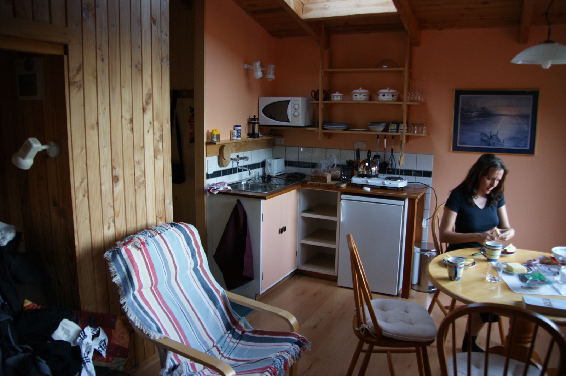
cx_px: 283
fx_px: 424
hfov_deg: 67.4
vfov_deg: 47.9
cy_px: 188
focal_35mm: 27
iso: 400
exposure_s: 1/30
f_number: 3.5
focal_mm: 18
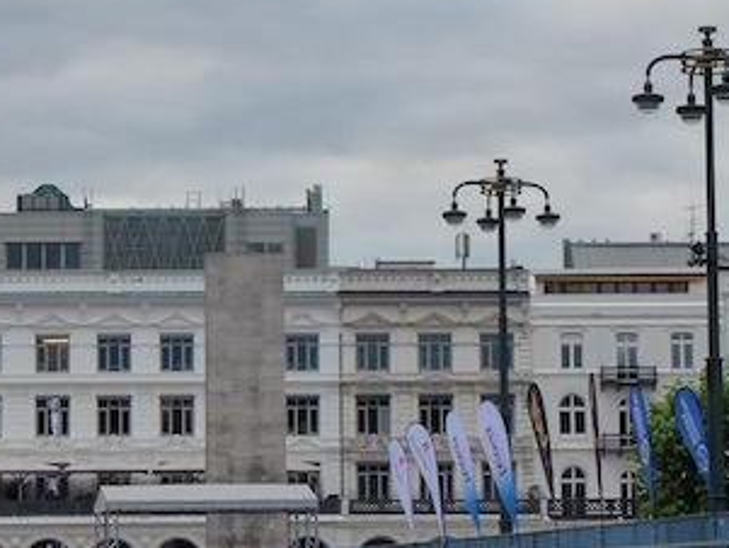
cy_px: 267
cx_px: 242
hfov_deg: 13.5
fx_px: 3076
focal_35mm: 146
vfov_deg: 10.2
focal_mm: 9.4
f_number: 4.3
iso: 160
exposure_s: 1/160
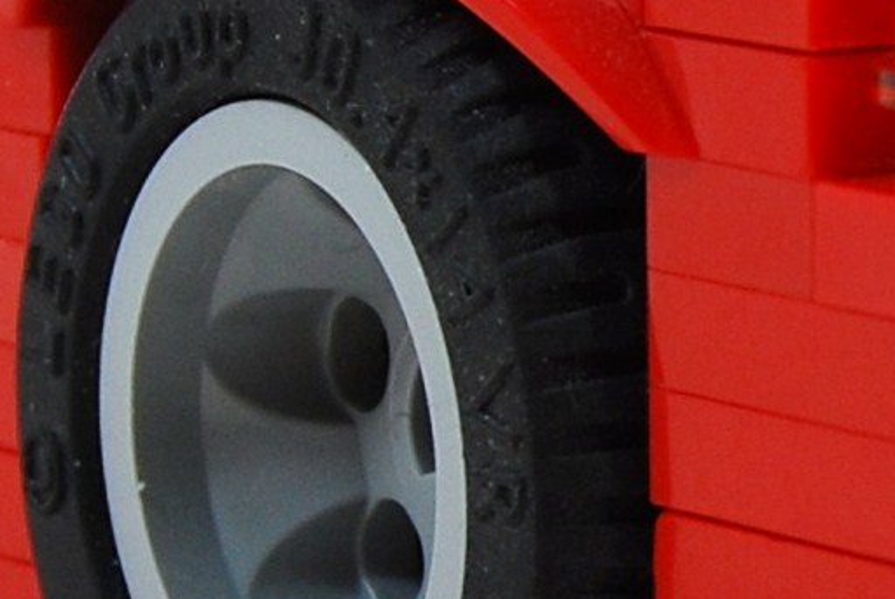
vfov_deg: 3.5
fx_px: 9878
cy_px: 0
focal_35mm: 397
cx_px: 993
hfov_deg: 5.2
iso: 200
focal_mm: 35
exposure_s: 1/60
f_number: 8
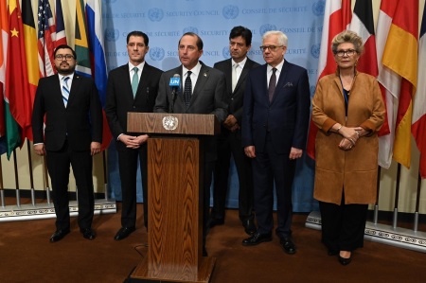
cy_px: 142
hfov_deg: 53.2
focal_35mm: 36
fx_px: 426
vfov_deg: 36.8
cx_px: 213
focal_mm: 36
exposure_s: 1/60
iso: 1600
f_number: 5.6
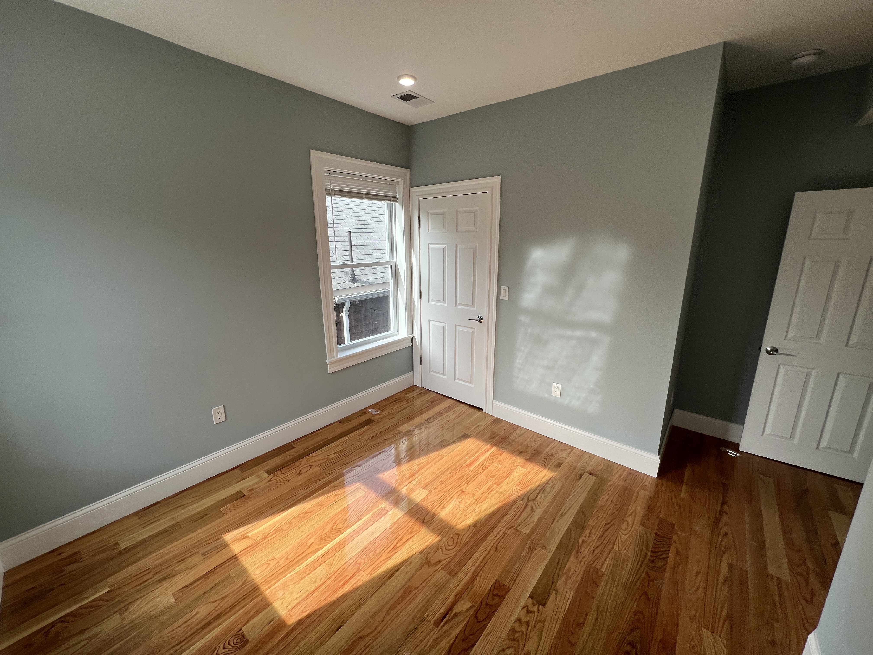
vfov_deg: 89.9
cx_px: 436
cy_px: 328
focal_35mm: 13
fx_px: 328
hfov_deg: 106.2
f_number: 1.8
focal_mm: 1.57
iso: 32
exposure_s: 1/264
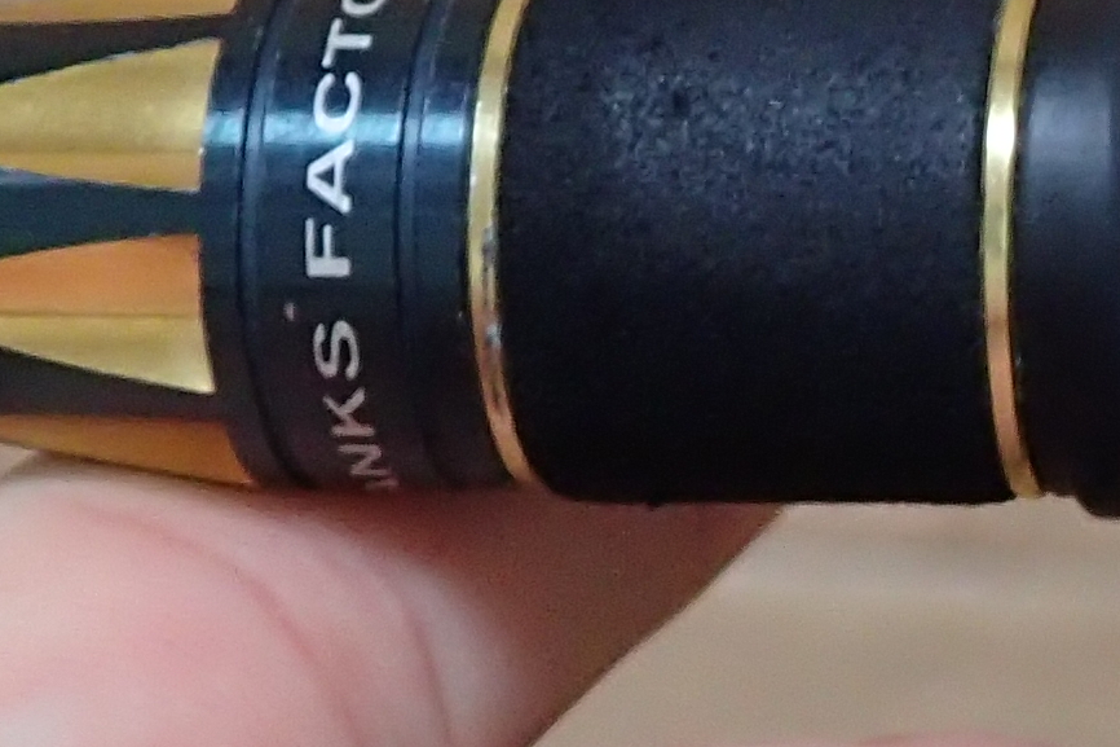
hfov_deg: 12.2
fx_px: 5163
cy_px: 405
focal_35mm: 166
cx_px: 1146
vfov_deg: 8.3
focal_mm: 5.5
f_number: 2.3
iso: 400
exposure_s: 1/30
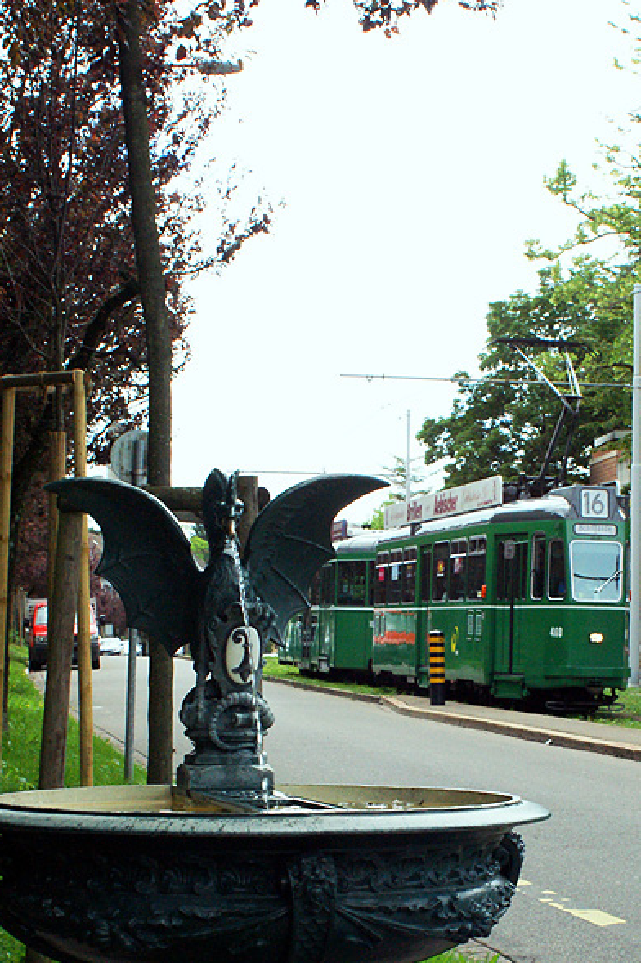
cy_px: 700
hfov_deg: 18.6
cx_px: 391
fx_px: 1952
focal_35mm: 73
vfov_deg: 27.4
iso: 800
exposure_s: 1/250
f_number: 10
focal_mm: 28
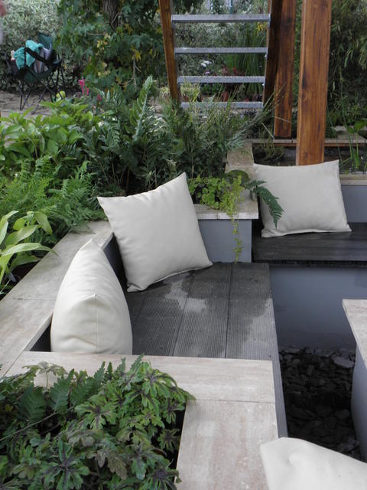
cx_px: 184
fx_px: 622
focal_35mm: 44
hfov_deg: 32.9
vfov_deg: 42.9
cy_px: 245
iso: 125
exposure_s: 1/30
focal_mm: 7.87
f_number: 3.3
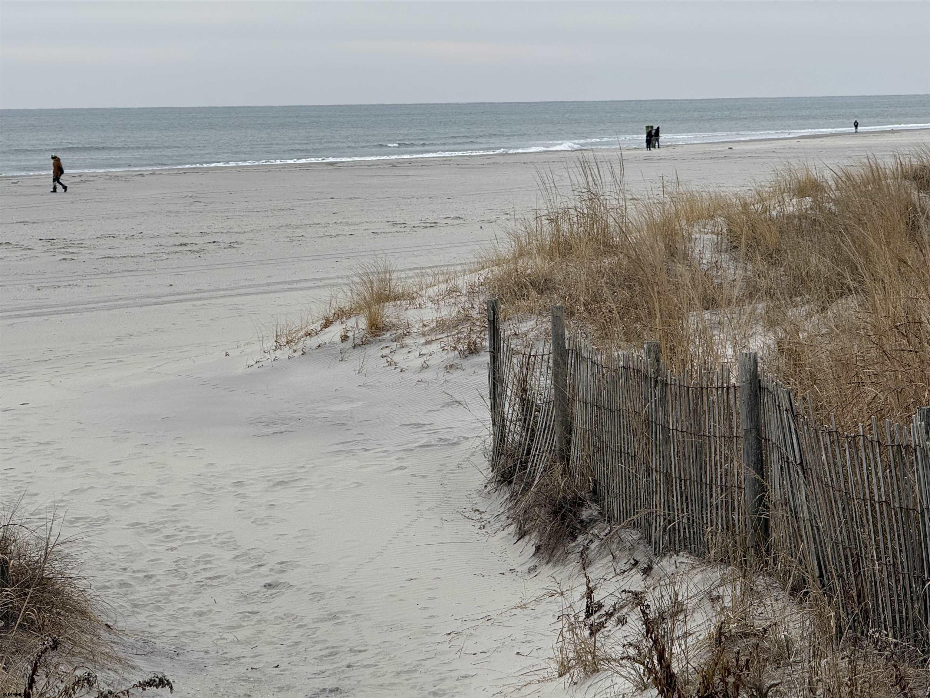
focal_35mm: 120
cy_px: 349
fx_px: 3224
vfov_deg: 12.3
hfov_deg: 16.4
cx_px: 465
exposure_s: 1/1248
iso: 64
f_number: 2.8
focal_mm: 15.66
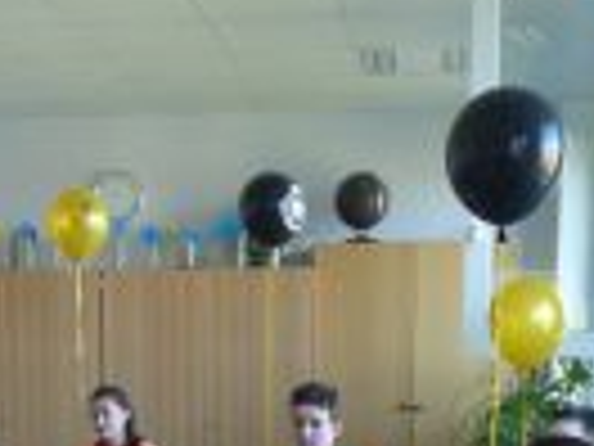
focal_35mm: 76
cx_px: 238
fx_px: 1304
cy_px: 644
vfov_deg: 17.6
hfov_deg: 25.6
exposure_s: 1/60
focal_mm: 4.5
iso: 250
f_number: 2.8
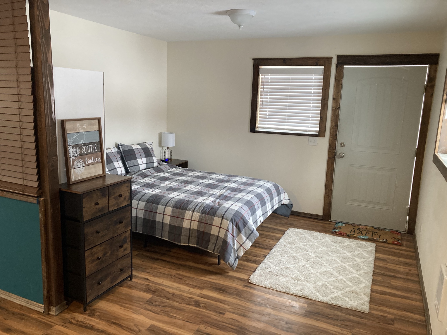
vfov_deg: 49.7
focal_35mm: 28
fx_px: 362
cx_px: 224
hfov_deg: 63.4
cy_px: 168
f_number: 1.8
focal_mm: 3.99
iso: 250
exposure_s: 1/60
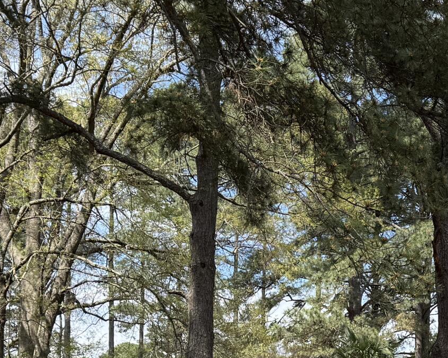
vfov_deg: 17.9
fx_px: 1100
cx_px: 430
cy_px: 381
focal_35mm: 83
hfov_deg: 22.3
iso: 80
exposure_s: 1/1653
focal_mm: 6.76
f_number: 1.78
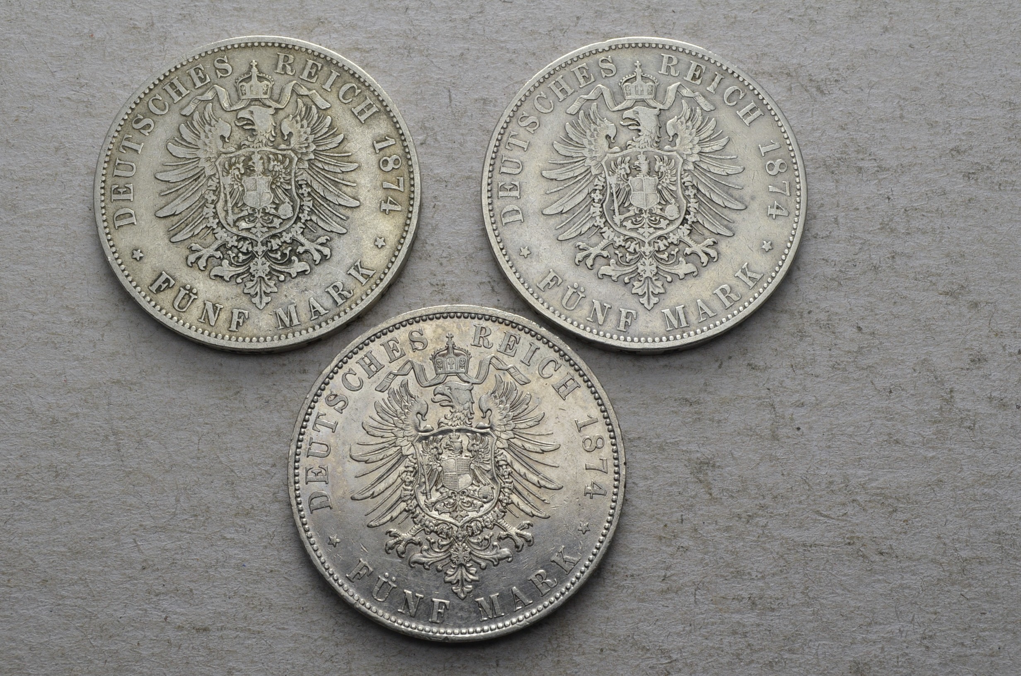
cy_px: 338
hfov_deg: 33.5
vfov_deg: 22.5
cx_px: 510
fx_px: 1698
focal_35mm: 60
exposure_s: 1/250
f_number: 14
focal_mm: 40
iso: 400
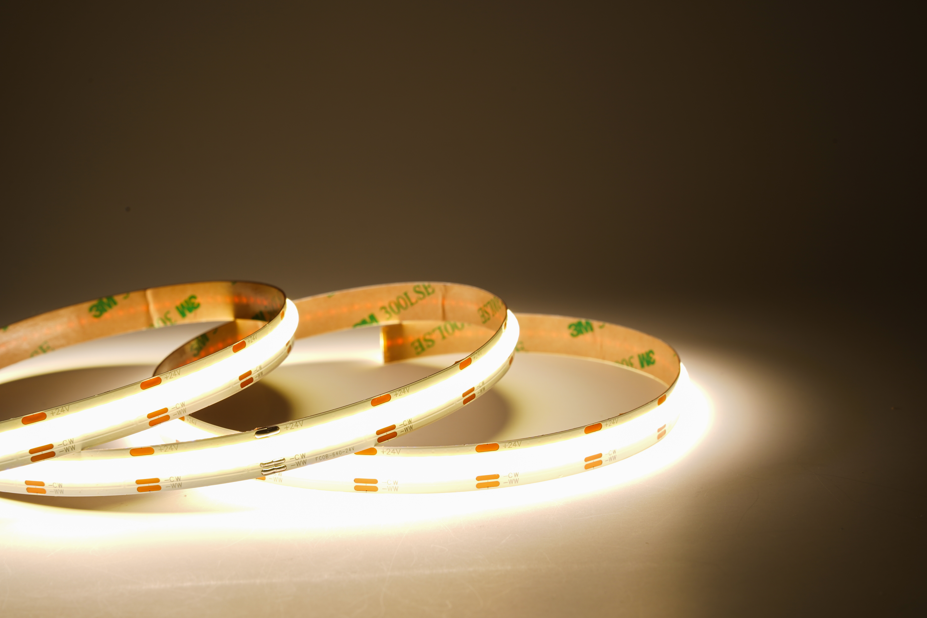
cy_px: 309
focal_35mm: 72
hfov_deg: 28.1
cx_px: 464
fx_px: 1854
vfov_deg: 18.9
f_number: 16
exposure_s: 1/25
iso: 64
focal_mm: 72
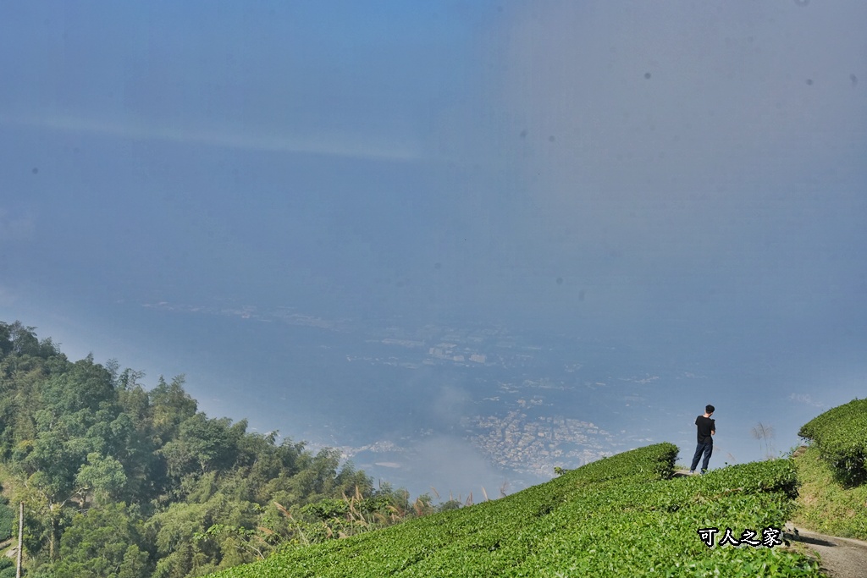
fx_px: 1534
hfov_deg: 31.6
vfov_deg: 21.3
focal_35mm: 64
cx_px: 434
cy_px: 289
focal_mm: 63.7
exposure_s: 1/4000
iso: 2500
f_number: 11
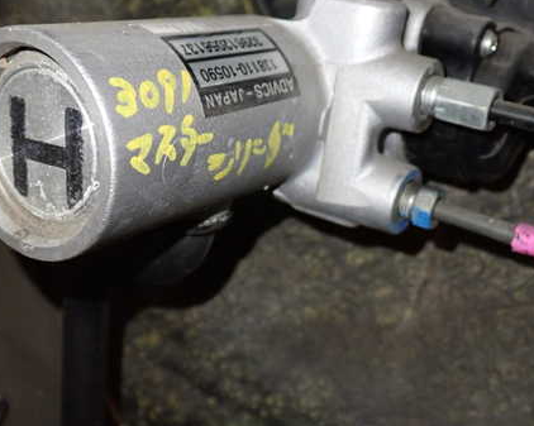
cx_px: 280
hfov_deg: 37.4
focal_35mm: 50
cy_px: 207
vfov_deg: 30.2
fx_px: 790
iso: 500
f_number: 2.5
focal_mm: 6.37
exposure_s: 1/40
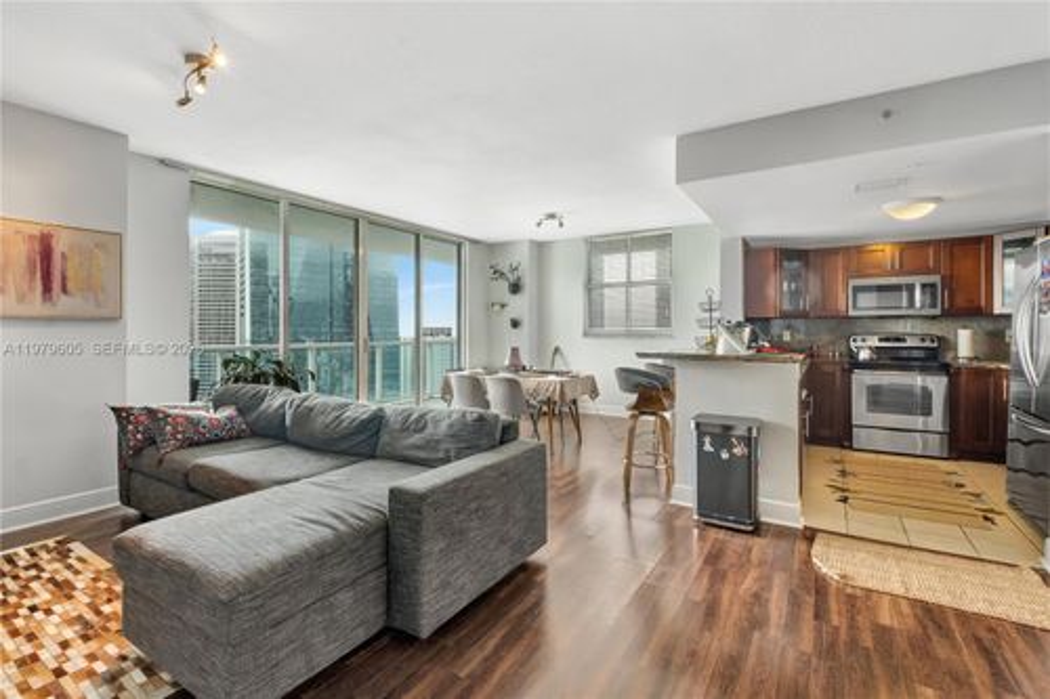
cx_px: 525
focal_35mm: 15
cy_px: 350
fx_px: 437
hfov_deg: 100.4
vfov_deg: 77.3
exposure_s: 1/13
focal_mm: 10
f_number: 8
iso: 1000
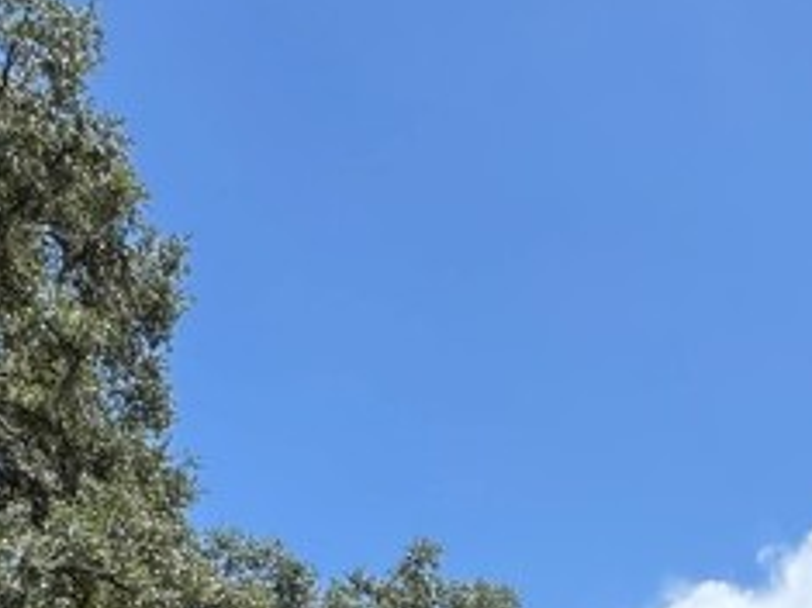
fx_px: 1430
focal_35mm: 61
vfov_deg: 20.4
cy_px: 922
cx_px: 698
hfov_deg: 30.6
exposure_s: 1/956
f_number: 2.2
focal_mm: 2.22
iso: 50
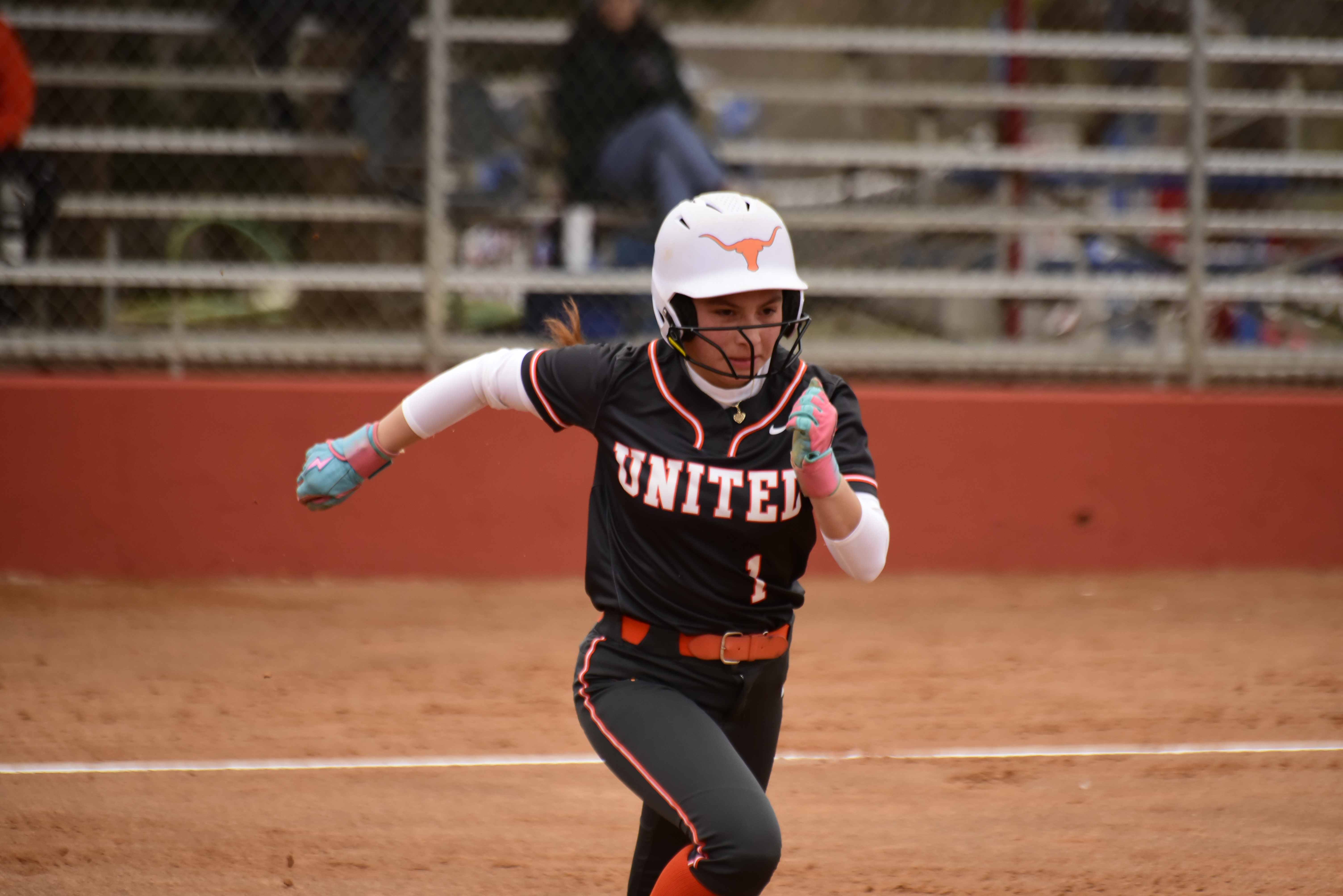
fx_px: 10449
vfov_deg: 4.9
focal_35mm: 280
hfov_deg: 7.4
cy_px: 448
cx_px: 672
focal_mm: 280
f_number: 5.6
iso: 2200
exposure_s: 1/4000
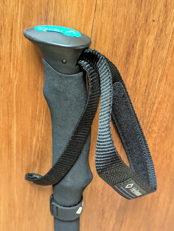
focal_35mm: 48
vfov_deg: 39.6
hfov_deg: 30.3
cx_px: 87
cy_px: 116
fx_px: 321
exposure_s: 1/73.5
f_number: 1.85
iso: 1724
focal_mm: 6.81
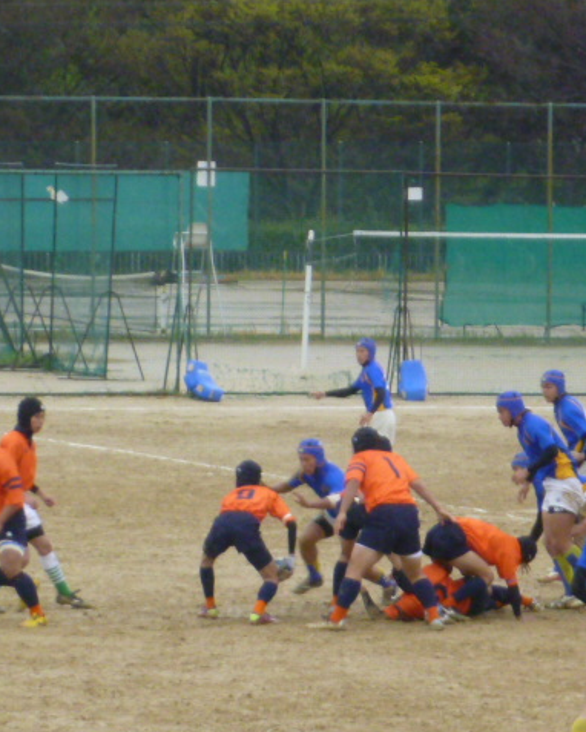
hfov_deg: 5.0
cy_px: 367
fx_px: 6695
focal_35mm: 309
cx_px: 291
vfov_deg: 6.3
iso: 320
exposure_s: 1/250
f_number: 5.9
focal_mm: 22.5
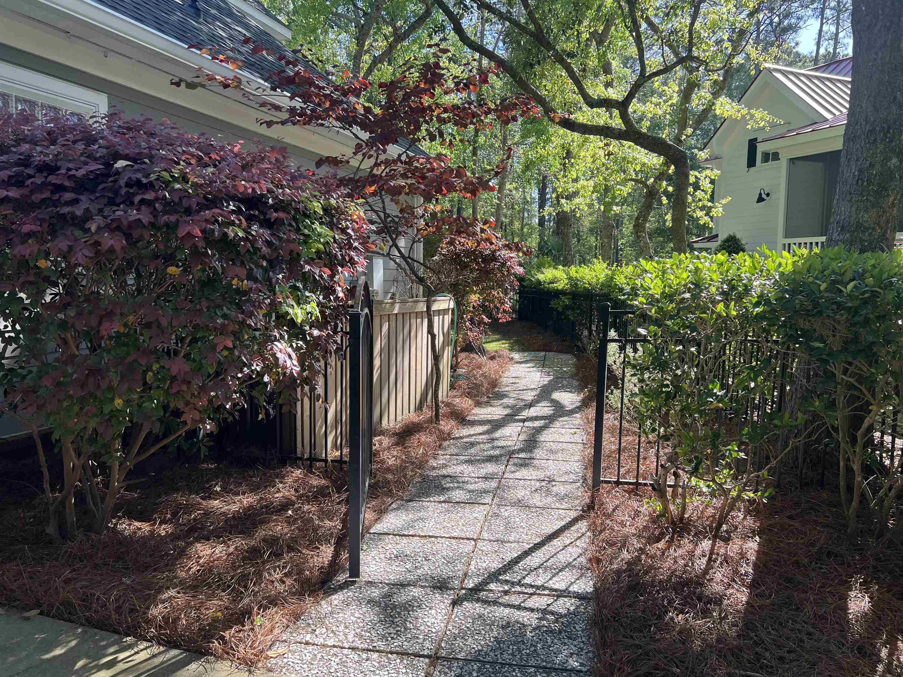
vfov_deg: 51.4
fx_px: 704
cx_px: 468
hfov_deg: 65.3
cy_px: 347
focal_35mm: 27
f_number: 1.5
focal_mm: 5.7
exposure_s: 1/666
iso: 50
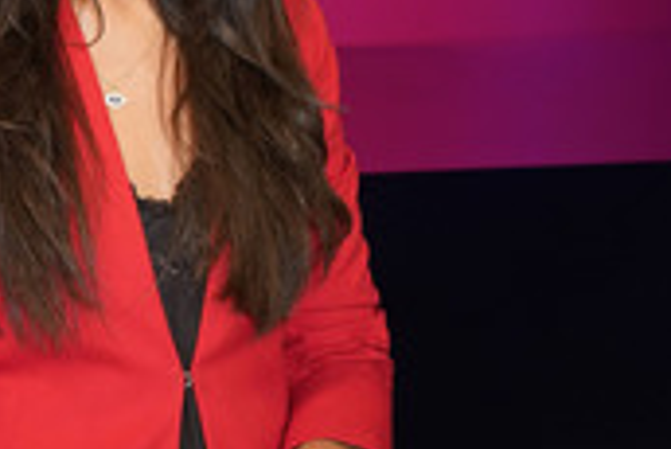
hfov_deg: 22.5
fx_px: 1660
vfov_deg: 15.3
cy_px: 70
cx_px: 111
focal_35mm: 89
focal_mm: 34
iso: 2000
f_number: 5.6
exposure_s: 1/160
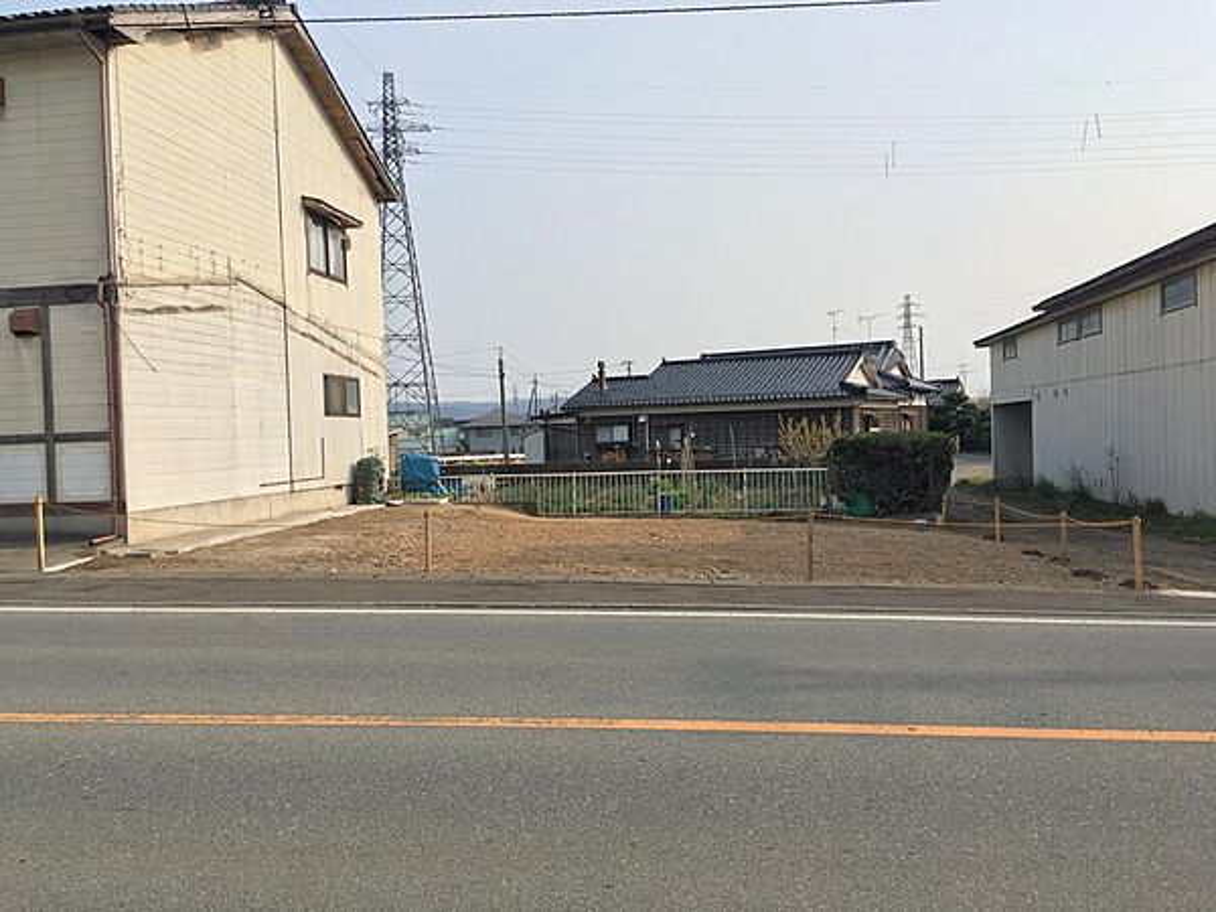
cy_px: 456
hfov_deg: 61.7
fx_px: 1019
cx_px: 608
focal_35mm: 29
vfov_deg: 48.2
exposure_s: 1/746
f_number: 2.2
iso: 25
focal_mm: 4.15
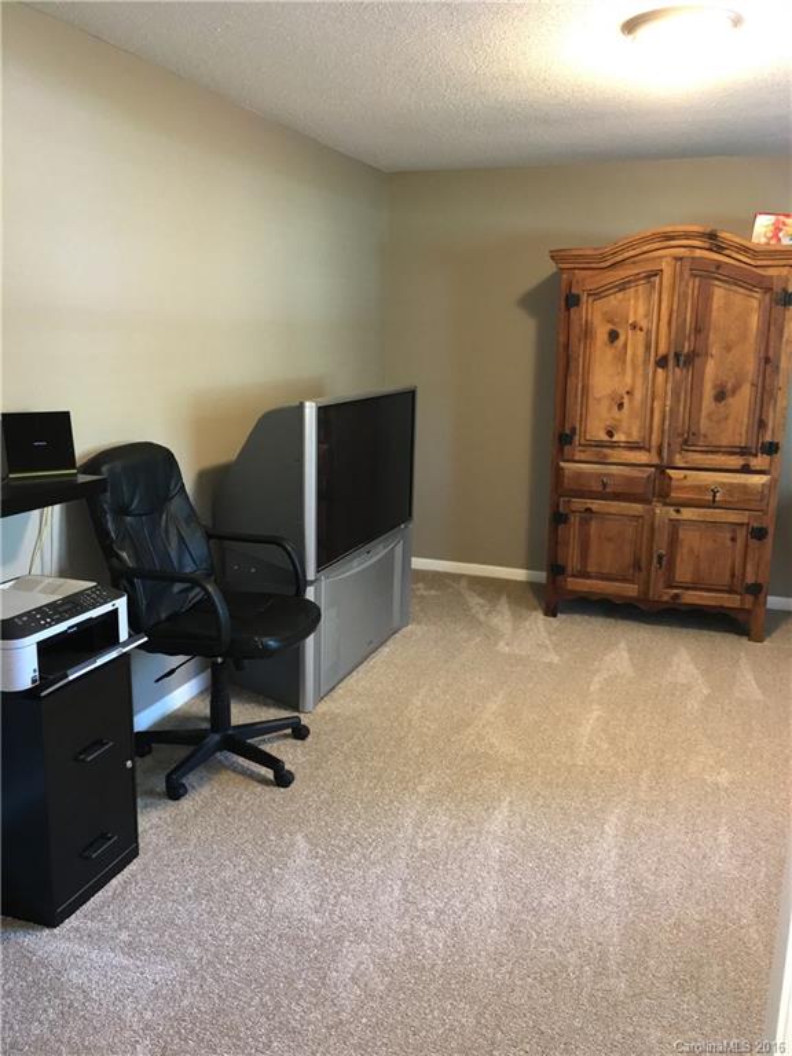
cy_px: 528
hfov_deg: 48.2
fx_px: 885
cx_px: 396
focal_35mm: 29
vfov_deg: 61.7
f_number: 2.2
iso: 125
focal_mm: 4.15
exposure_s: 1/20
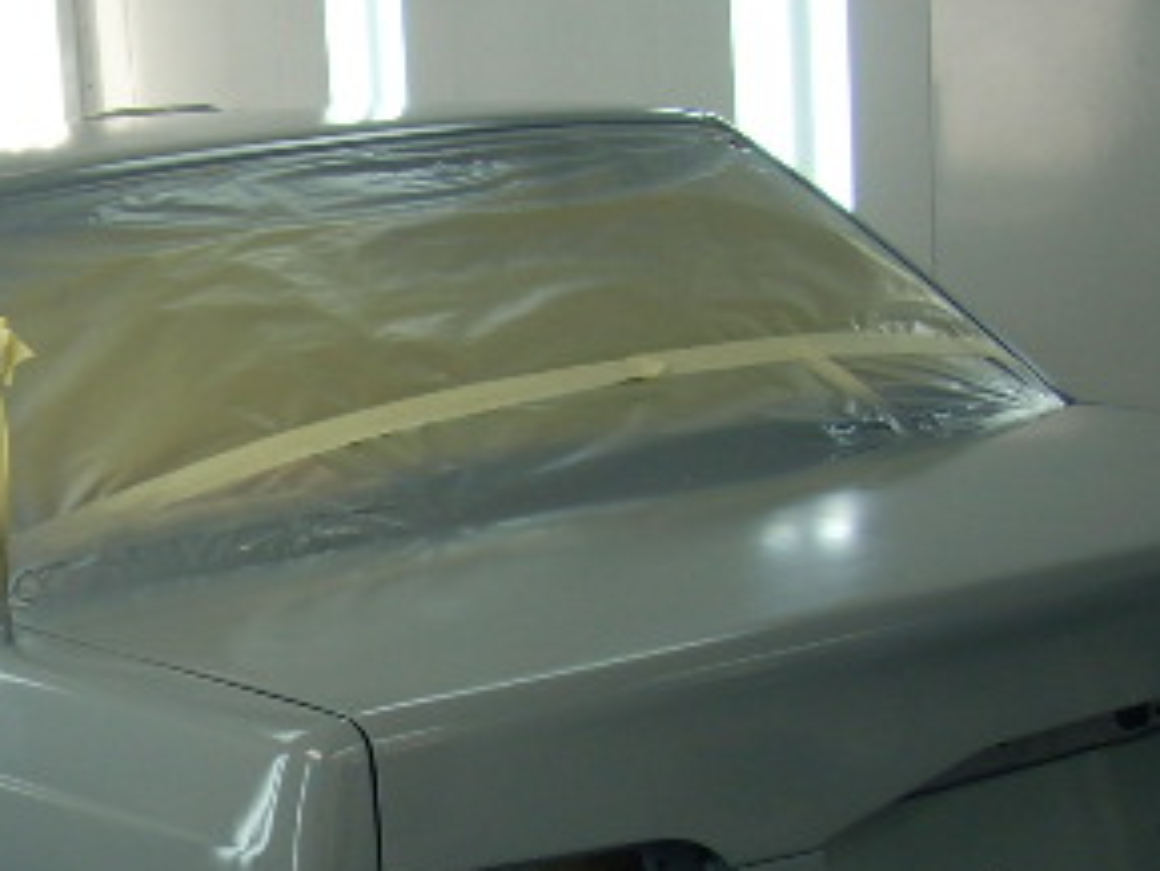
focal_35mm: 82
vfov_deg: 17.9
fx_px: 2749
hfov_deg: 22.5
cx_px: -112
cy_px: 662
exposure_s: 1/35.6
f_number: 2.8
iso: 64
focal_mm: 6.2
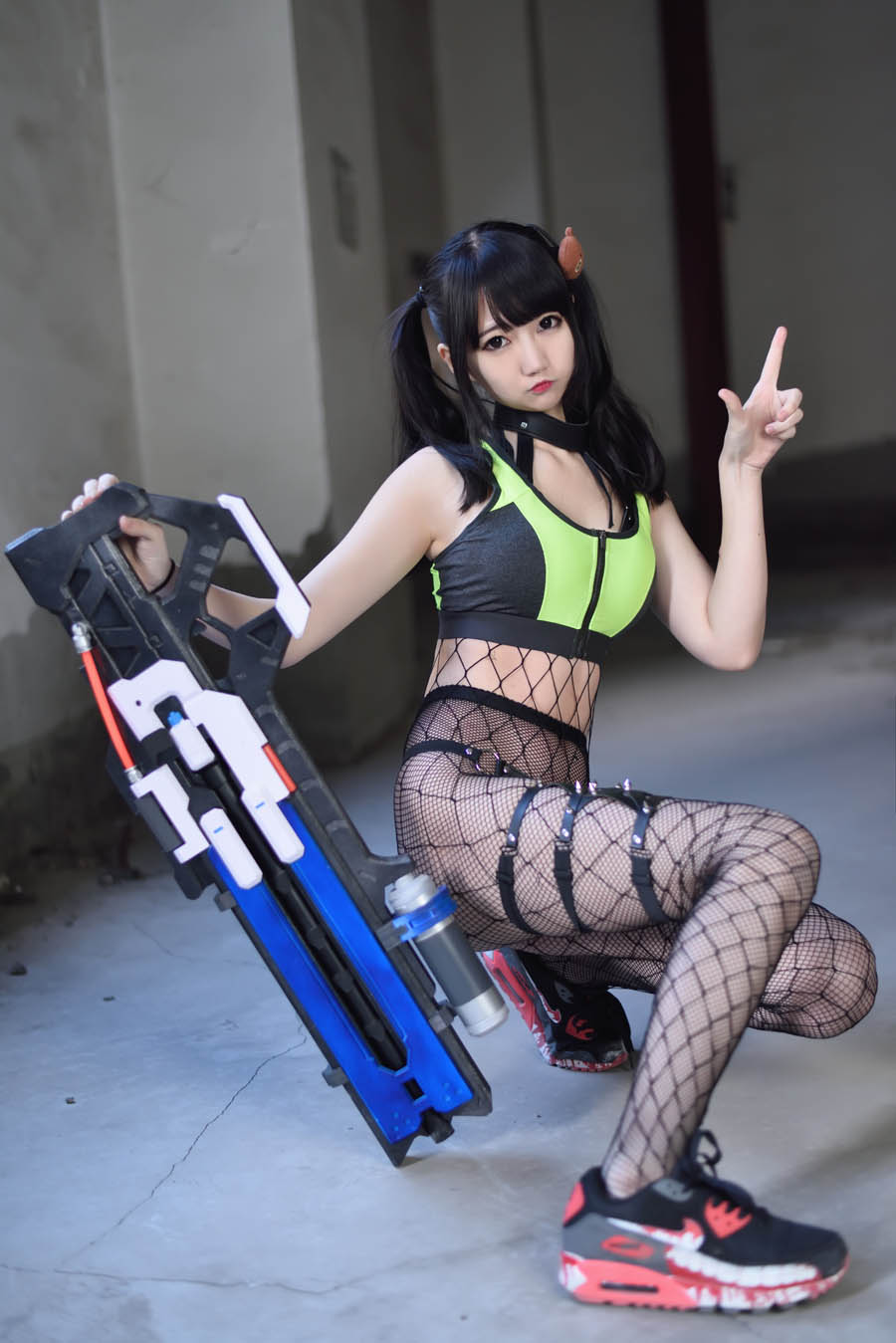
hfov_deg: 27.0
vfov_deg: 39.6
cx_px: 448
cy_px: 672
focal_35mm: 50
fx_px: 1866
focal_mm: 50
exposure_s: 1/200
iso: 400
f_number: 1.8
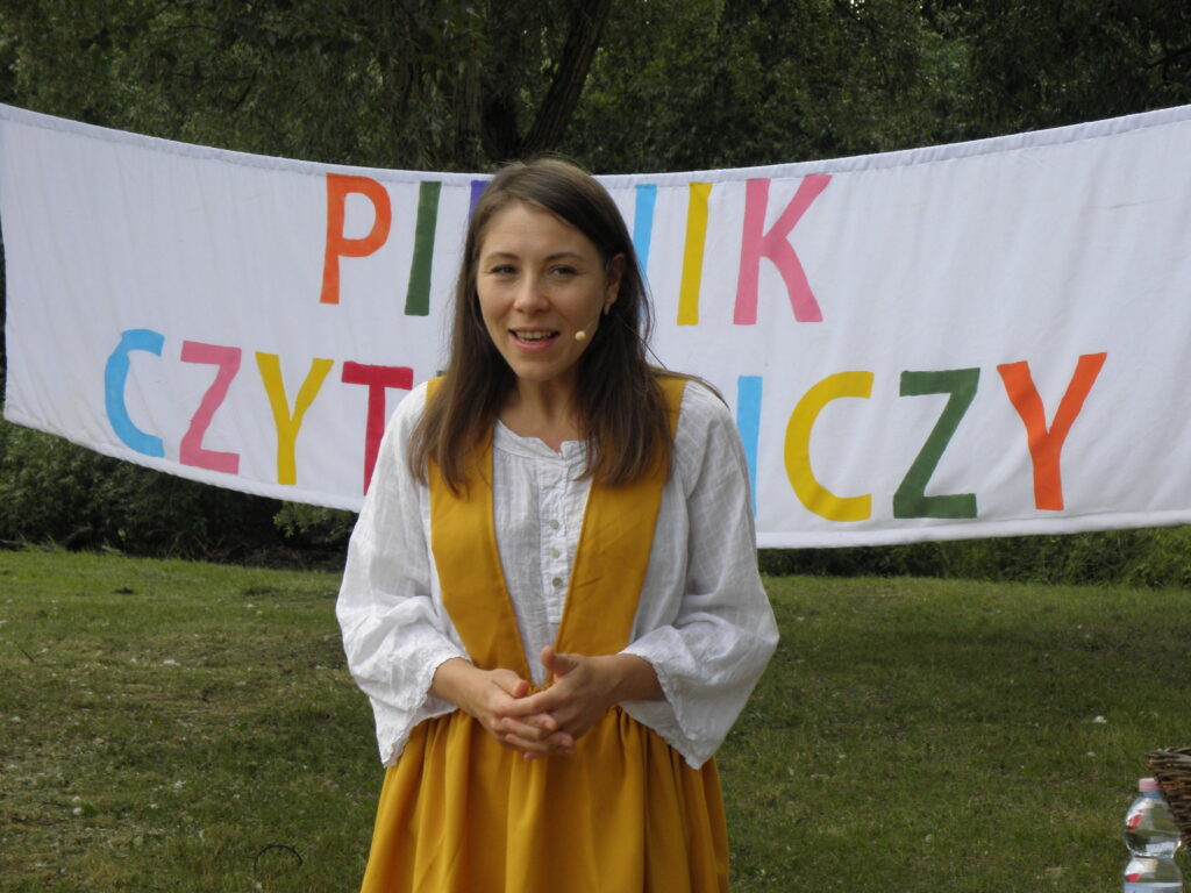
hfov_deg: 18.7
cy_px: 446
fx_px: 3613
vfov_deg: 14.1
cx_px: 596
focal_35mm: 105
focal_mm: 18.76
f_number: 4.2
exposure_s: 1/160
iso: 125
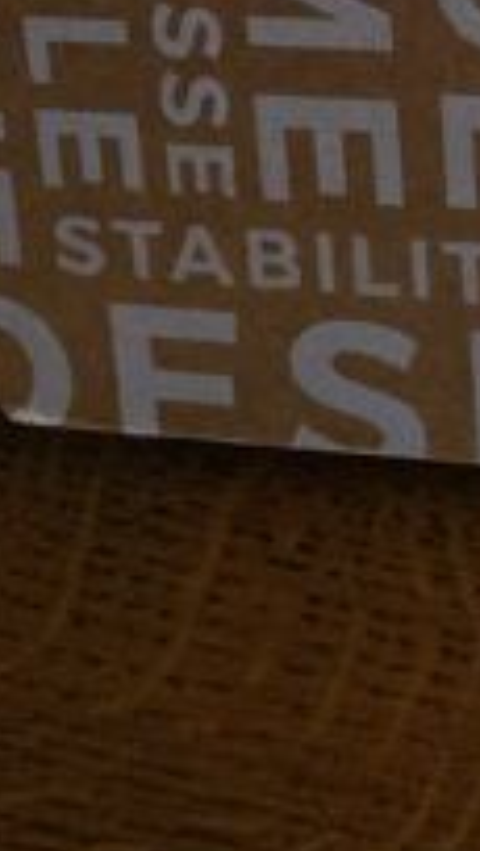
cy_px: -426
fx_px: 1852
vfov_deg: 21.6
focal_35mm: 82
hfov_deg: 13.7
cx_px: 768
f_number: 1.9
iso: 250
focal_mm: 3.94
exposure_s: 1/25
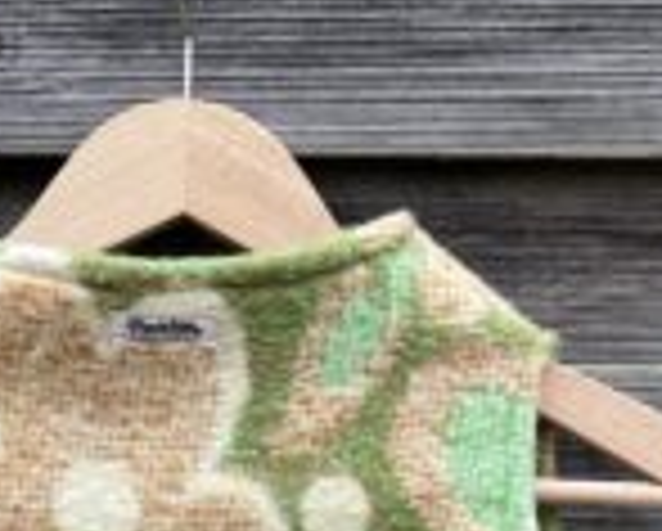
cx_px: 171
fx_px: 1354
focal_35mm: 69
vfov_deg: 21.4
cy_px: 540
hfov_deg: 27.1
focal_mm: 5.1
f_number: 1.6
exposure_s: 1/168
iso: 40
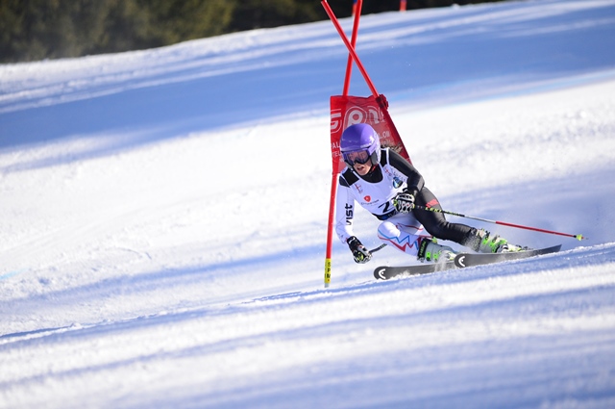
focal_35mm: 500
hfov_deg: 4.1
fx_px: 8531
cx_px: 308
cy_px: 204
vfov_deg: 2.7
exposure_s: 1/4000
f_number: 6.3
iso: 1600
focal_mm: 500
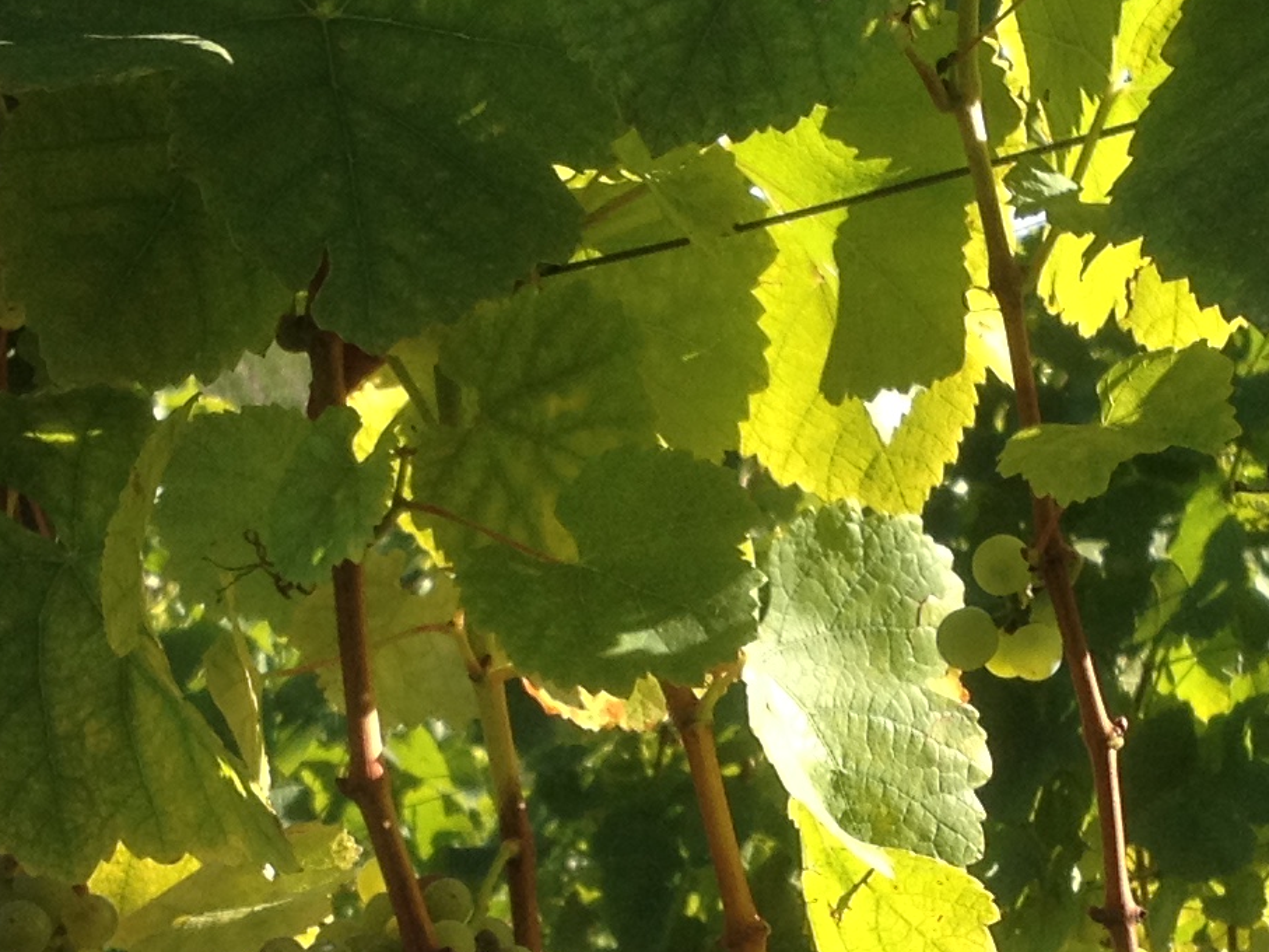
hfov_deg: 15.6
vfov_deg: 11.6
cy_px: 959
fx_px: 4618
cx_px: 891
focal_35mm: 126
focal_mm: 4.28
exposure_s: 1/569
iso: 50
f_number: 2.4
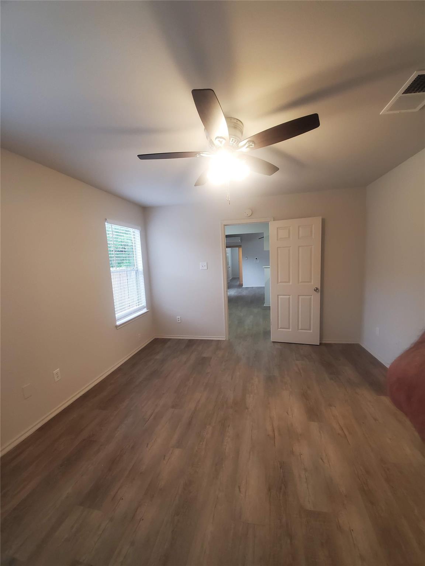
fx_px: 213
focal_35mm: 13
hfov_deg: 89.9
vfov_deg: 106.2
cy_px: 283
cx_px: 212
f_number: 2.2
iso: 250
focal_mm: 1.8
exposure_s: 1/60
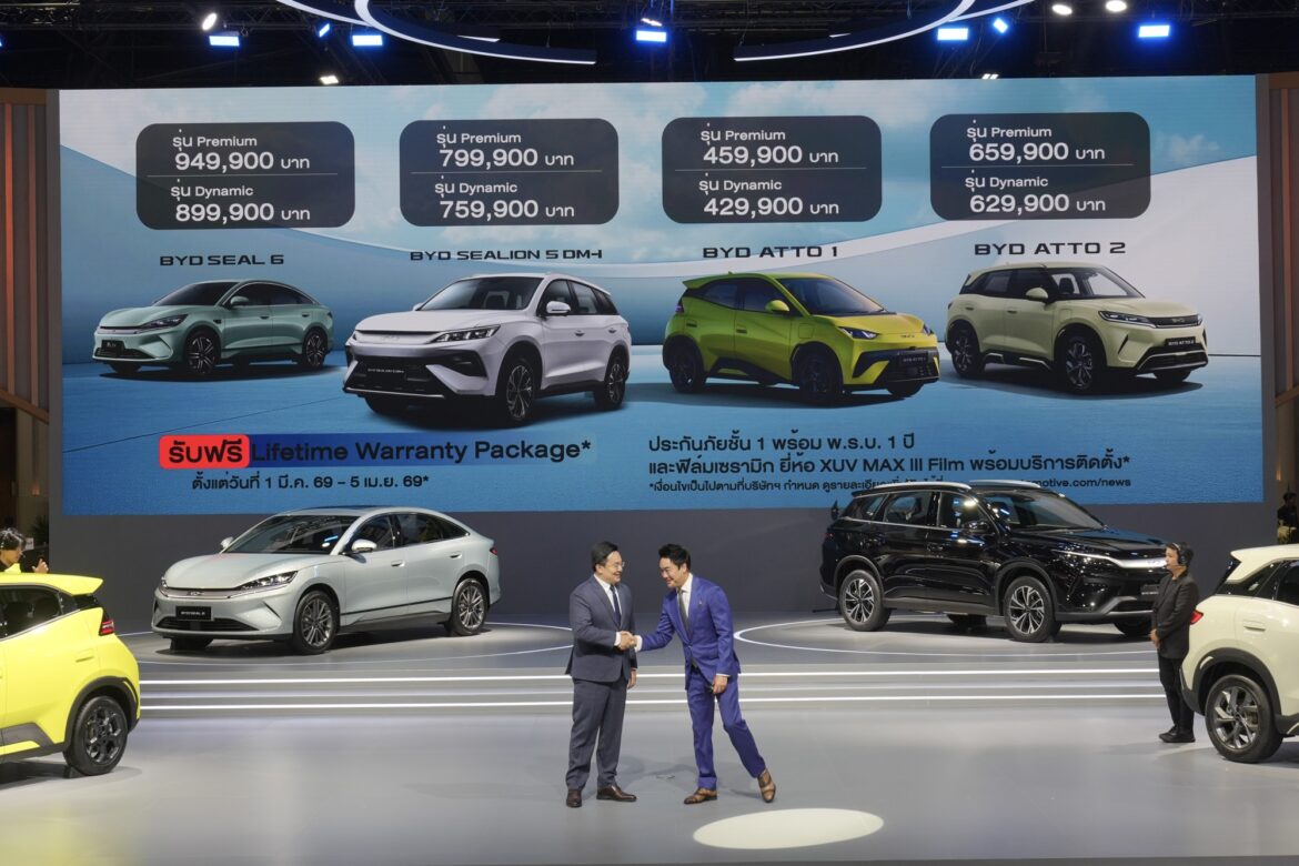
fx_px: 1912
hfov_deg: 37.5
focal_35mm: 53
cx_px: 650
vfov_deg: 25.5
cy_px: 433
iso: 800
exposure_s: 1/160
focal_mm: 53
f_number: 8
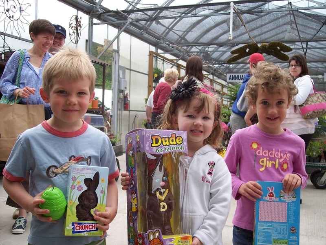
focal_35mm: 39
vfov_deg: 36.8
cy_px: 122
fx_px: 367
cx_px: 163
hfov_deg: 47.9
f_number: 3.4
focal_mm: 8
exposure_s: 1/350
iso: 100
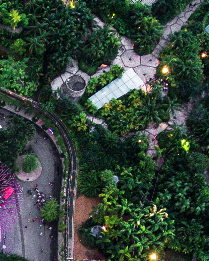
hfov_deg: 14.4
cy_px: 315
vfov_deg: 18.3
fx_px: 765
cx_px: -113
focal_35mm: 99
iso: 240
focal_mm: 3.61
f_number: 2.8
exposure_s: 1/25
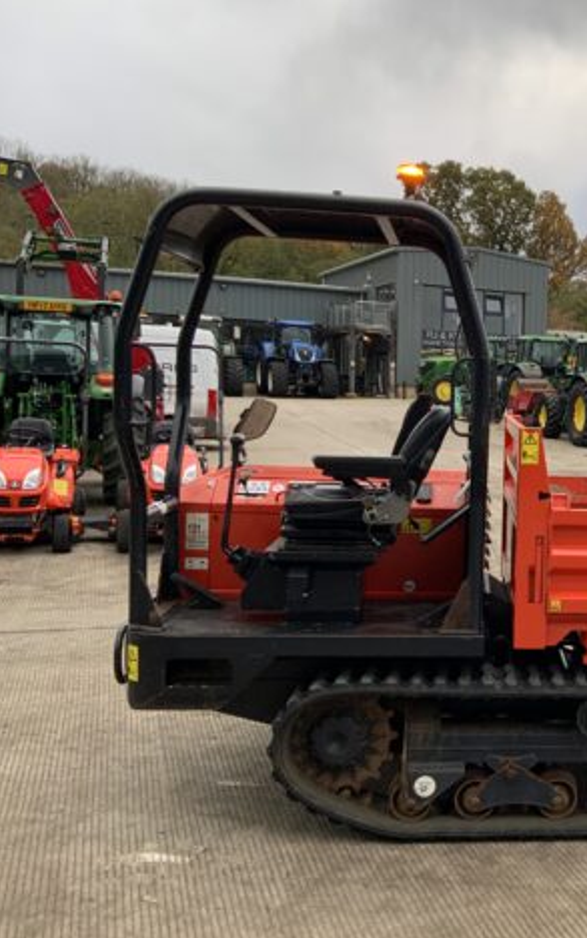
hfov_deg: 28.6
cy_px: 477
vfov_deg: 47.2
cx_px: 589
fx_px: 1074
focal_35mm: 42
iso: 25
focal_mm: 3
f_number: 1.8
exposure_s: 1/122
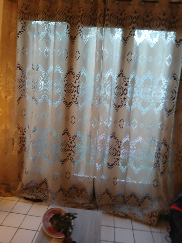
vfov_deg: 67.3
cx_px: 91
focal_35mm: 26
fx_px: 182
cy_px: 122
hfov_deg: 53.1
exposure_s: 1/25
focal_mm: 3.98
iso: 320
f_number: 1.8
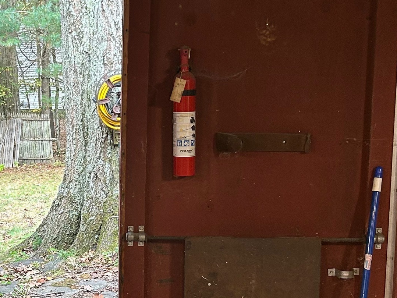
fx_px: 849
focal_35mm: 74
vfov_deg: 19.8
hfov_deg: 25.5
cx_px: 40
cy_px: 204
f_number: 1.5
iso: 125
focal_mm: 5.7
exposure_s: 1/60
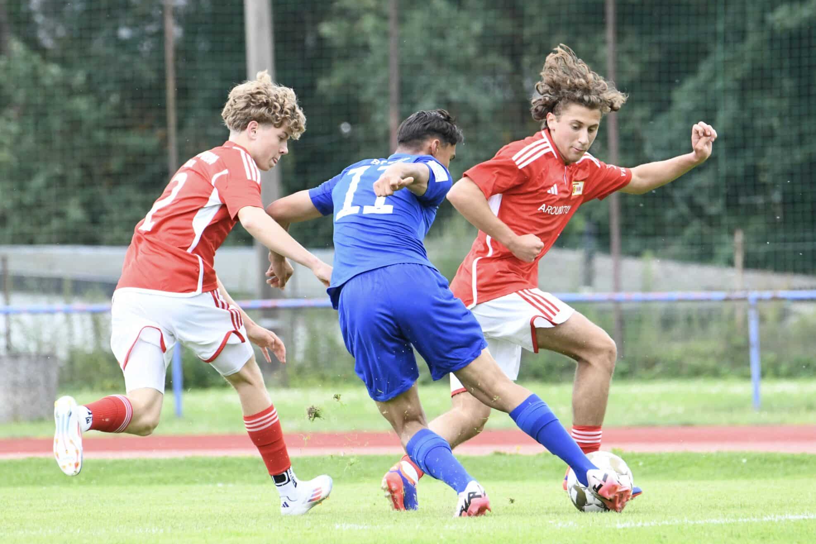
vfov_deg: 3.3
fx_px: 9406
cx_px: 397
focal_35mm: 415
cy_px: 279
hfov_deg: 5.0
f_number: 8
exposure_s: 1/1600
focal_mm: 400
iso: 4000
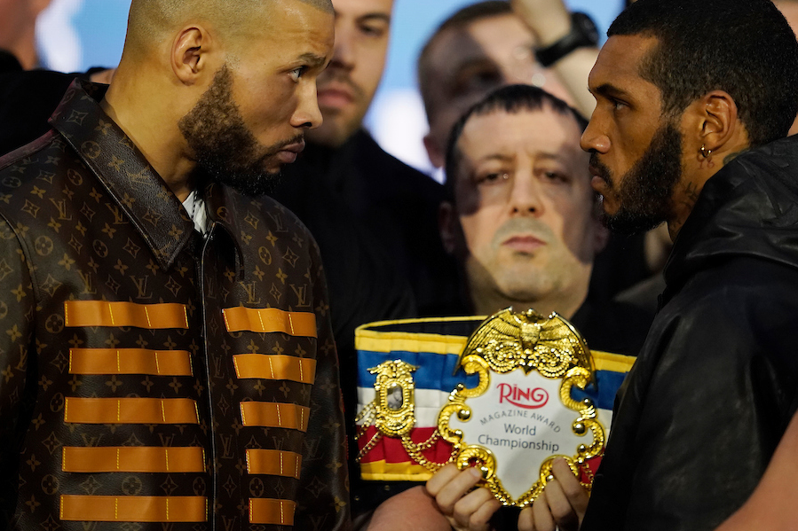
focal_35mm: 534
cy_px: 215
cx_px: 470
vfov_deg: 2.6
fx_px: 11834
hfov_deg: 3.9
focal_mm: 400
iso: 4000
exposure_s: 1/640
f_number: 2.8
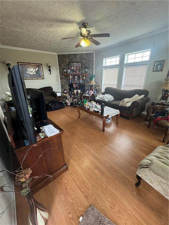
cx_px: 84
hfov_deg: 85.7
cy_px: 112
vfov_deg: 102.1
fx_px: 91
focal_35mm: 14
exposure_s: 1/60
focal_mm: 2.22
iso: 160
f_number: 2.2
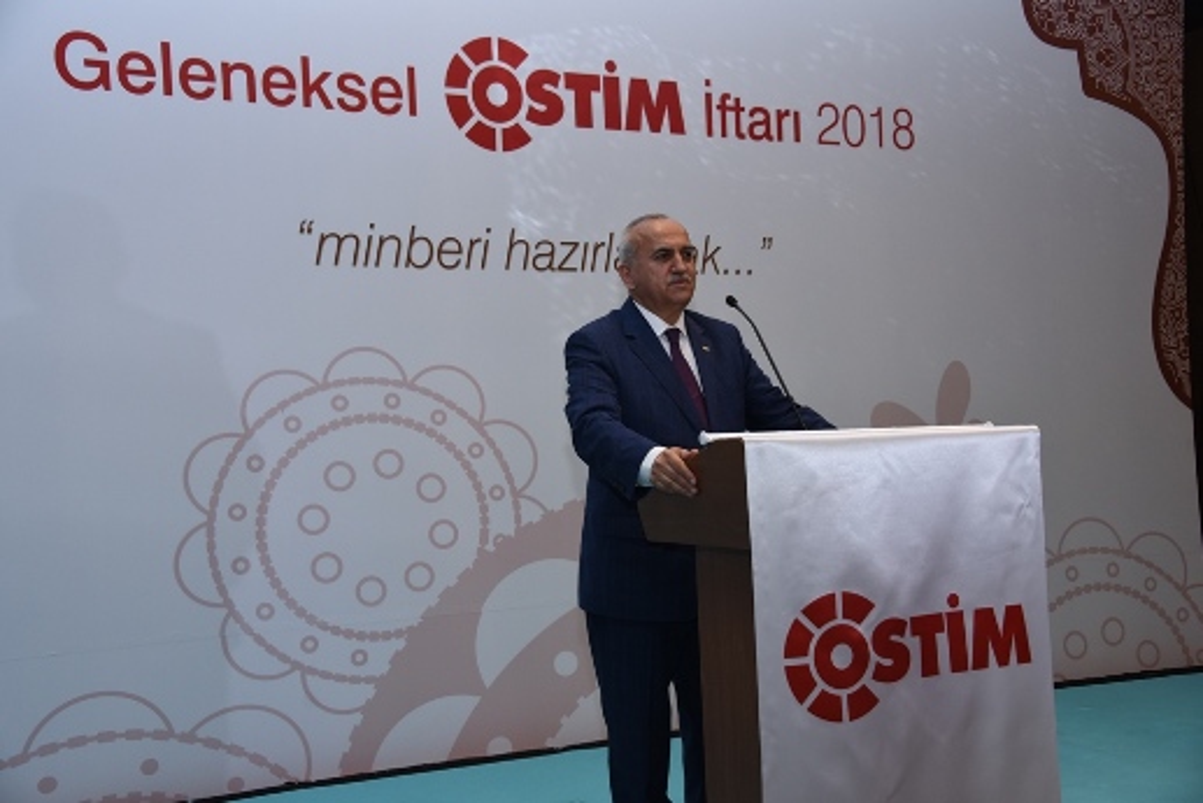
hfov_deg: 43.6
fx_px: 1504
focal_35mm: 45
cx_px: 602
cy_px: 402
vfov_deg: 29.9
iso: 1000
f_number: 5
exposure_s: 1/125
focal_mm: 45
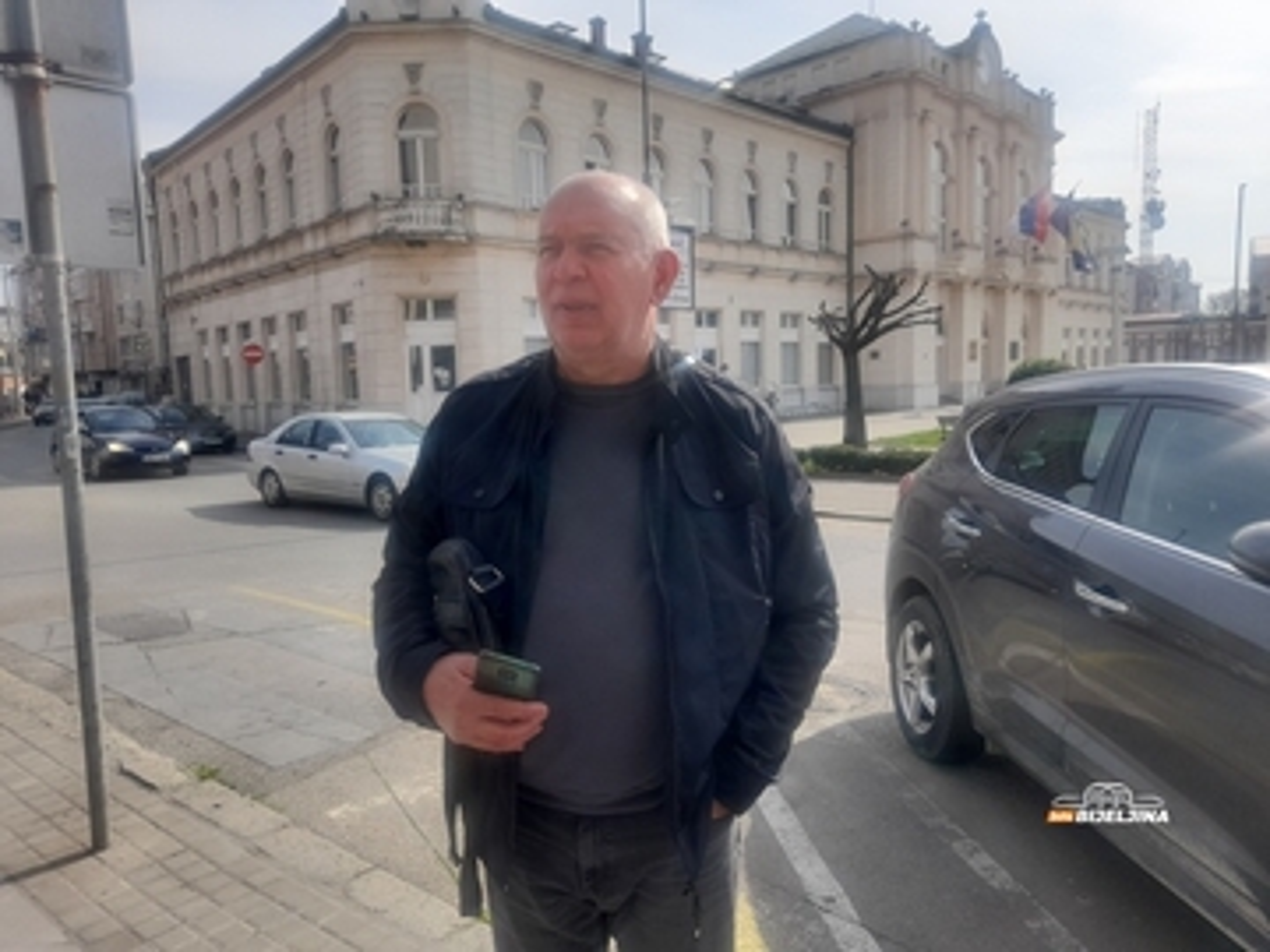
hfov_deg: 69.4
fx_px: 917
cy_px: 476
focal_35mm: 25
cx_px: 635
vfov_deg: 54.9
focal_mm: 4.6
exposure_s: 1/582
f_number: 2
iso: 20
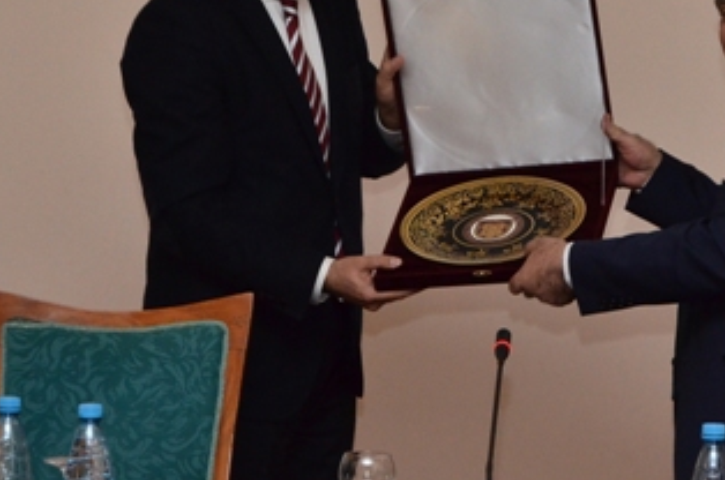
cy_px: 178
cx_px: 552
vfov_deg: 6.4
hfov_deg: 9.6
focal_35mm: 214
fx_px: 4301
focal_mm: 70
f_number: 7.1
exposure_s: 1/160
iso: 2200
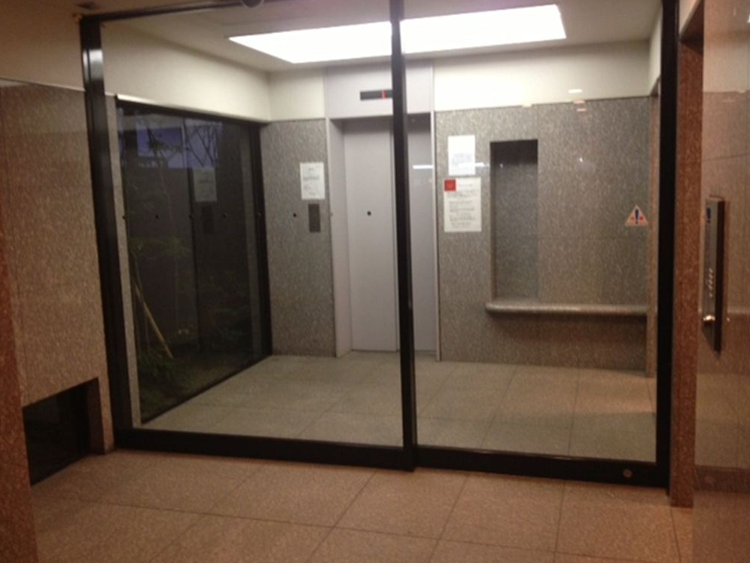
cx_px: 383
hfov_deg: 51.4
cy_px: 281
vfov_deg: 39.7
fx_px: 780
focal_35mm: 36
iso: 200
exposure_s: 1/20
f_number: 2.4
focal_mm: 4.28
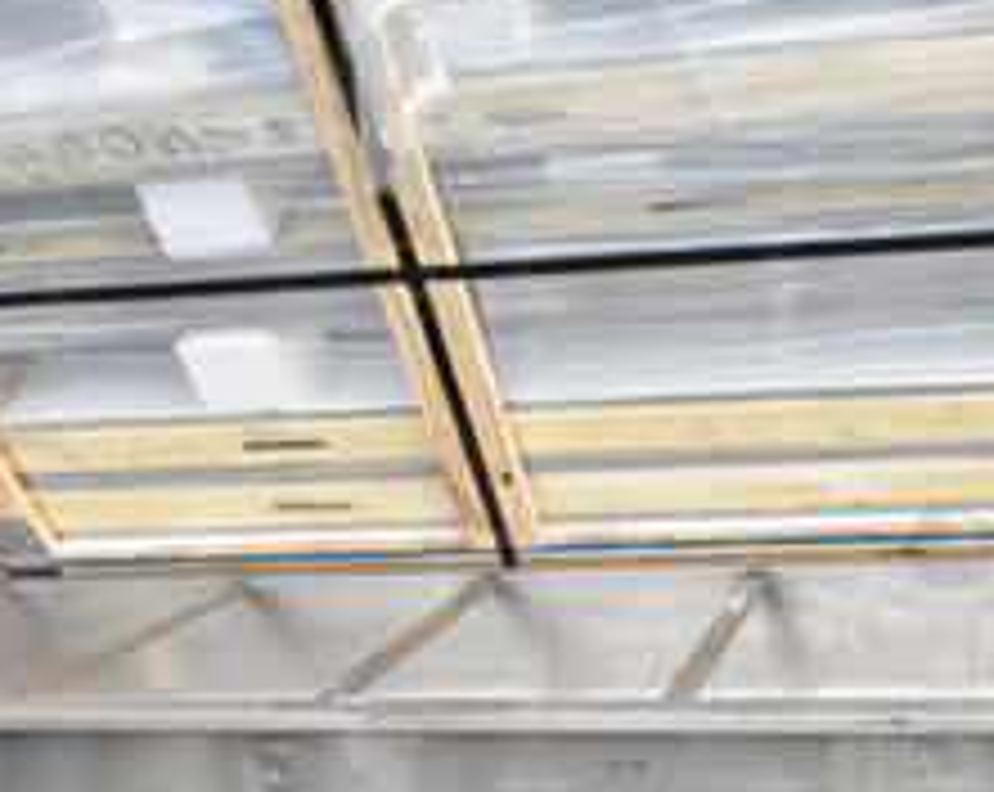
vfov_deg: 26.7
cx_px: 742
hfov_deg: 33.5
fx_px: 1615
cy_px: 688
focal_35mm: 55
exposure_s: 1/640
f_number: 13
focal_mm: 18
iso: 6400
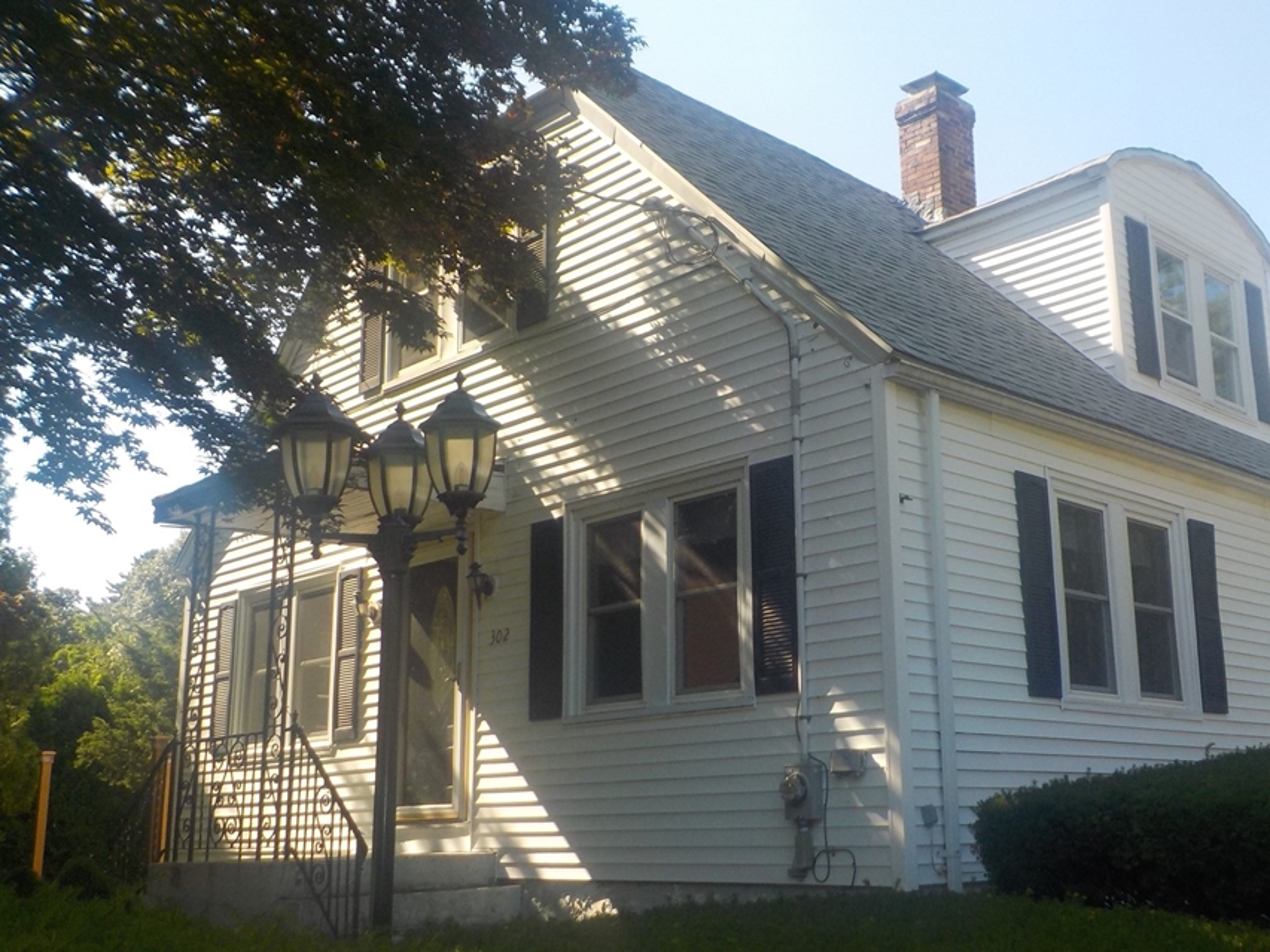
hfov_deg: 51.1
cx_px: 749
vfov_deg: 39.7
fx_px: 1321
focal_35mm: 36
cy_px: 479
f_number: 3.3
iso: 125
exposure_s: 1/500
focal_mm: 4.1
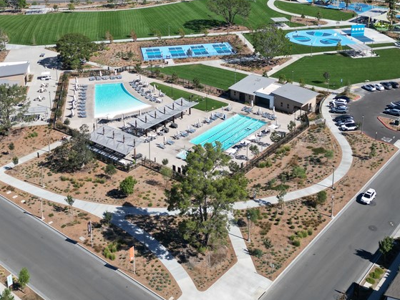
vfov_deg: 31.8
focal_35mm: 44
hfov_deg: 43.0
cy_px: 49
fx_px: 508
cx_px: 205
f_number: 1.7
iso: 120
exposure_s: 1/3000
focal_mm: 6.72
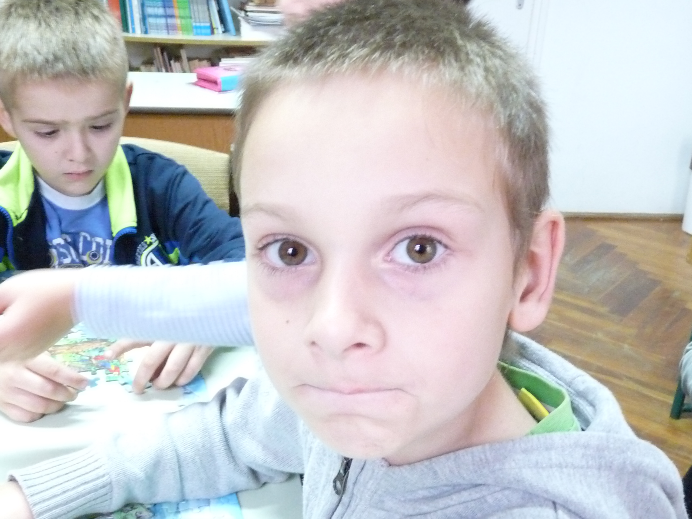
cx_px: 346
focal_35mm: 41
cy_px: 260
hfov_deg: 45.8
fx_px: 820
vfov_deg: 35.1
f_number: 2.8
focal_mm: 5.2
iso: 800
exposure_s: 1/25
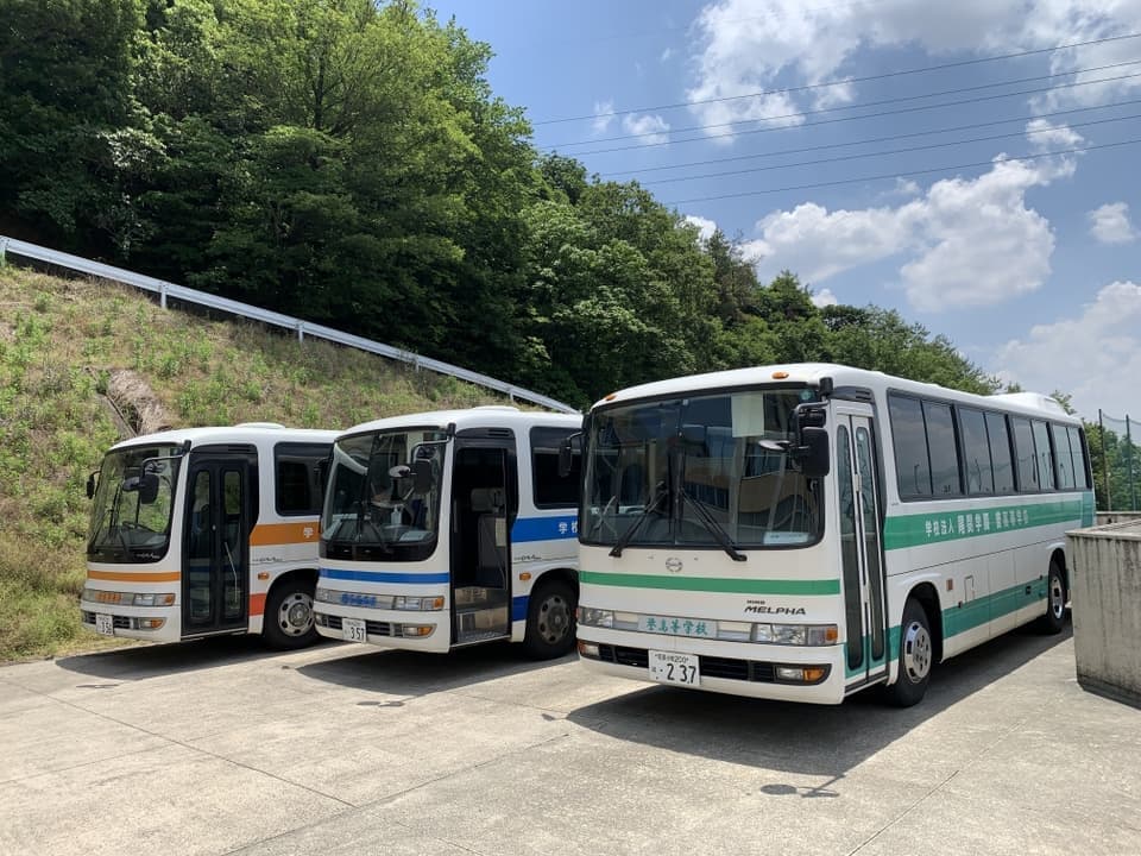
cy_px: 428
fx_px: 857
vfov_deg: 53.1
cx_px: 570
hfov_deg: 67.3
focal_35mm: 26
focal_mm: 4.25
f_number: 1.8
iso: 25
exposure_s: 1/2421
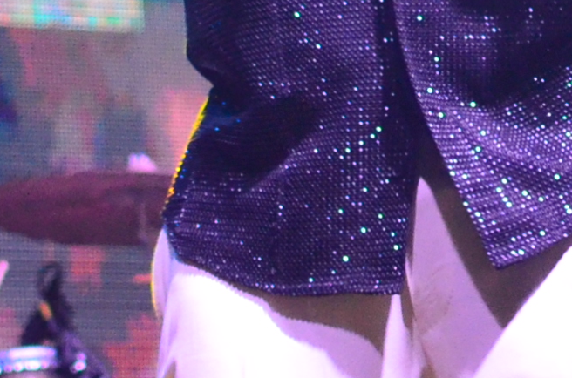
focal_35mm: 296
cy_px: -257
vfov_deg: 4.6
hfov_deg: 7.0
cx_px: 545
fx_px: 4689
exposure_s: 1/250
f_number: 2.8
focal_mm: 35
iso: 3200
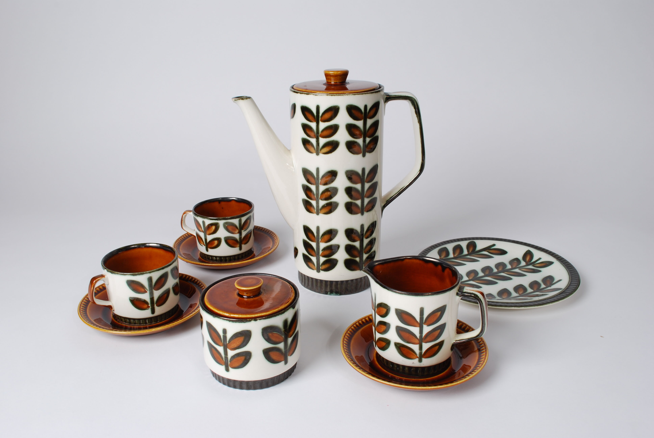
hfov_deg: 53.1
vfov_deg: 37.0
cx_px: 327
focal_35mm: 36
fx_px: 655
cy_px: 219
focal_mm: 24
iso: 100
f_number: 14
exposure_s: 1/20
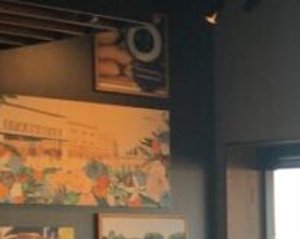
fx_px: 1268
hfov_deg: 12.3
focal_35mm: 143
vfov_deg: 10.6
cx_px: 539
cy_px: 280
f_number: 2.2
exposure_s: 1/60
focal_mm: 4.15
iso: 32
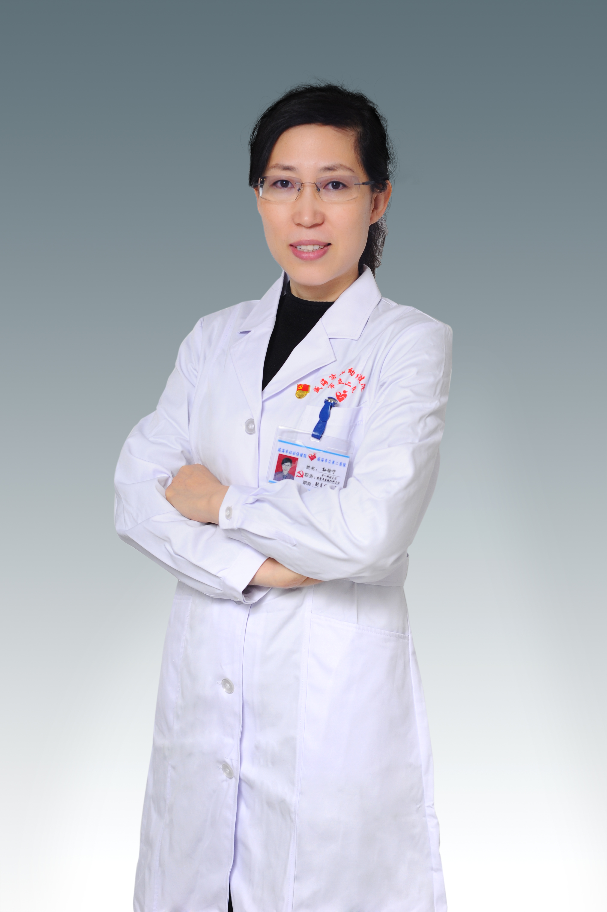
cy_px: 456
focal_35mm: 50
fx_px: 1266
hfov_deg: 27.0
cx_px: 304
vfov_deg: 39.6
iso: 640
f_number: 4
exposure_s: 1/80
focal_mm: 50
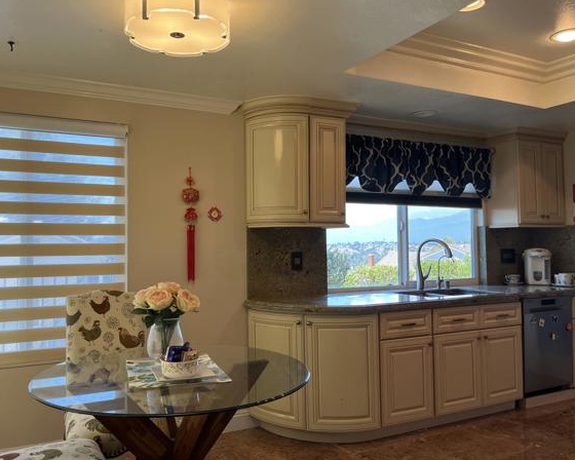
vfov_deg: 50.0
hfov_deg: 60.2
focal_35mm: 29
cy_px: 233
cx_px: 250
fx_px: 494
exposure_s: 1/166
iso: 64
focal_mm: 5.1
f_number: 1.6
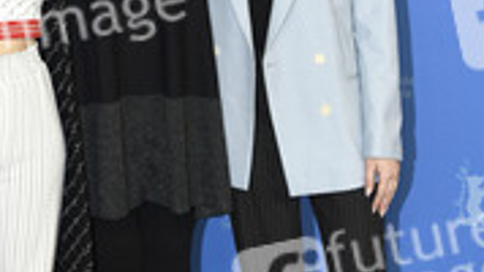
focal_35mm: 108
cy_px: 141
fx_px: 1386
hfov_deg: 19.7
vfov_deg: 11.2
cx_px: 125
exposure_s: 1/250
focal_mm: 46
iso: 800
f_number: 3.5
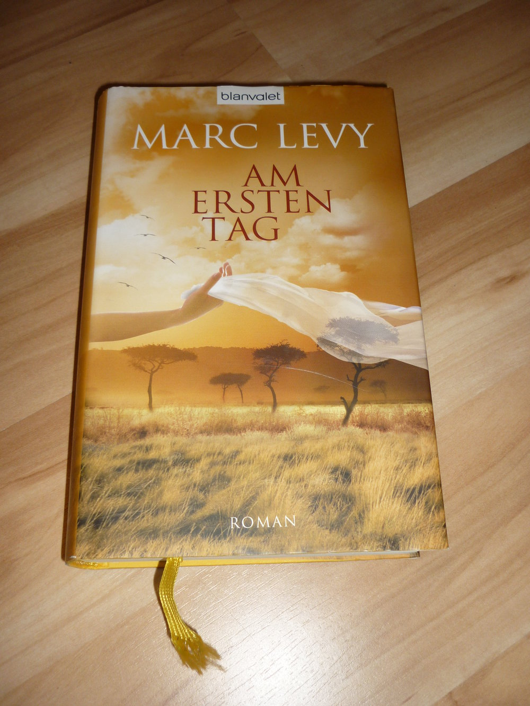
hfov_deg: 43.0
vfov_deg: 55.3
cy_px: 353
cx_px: 265
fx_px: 674
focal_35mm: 33
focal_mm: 5.5
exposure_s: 1/30
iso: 100
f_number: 2.8
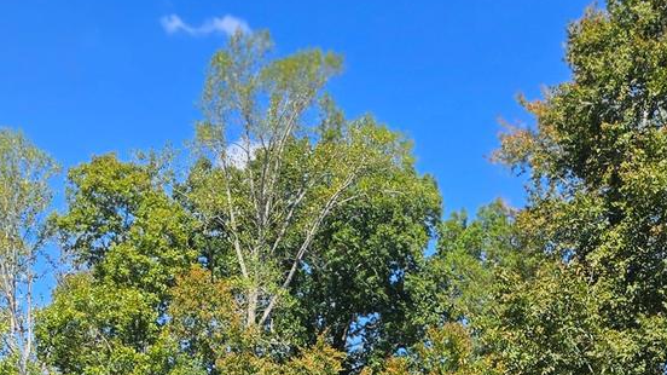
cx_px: 385
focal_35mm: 93
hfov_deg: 22.9
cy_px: 855
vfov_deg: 11.2
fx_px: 1644
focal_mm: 6.3
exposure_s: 1/521
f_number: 1.7
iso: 12
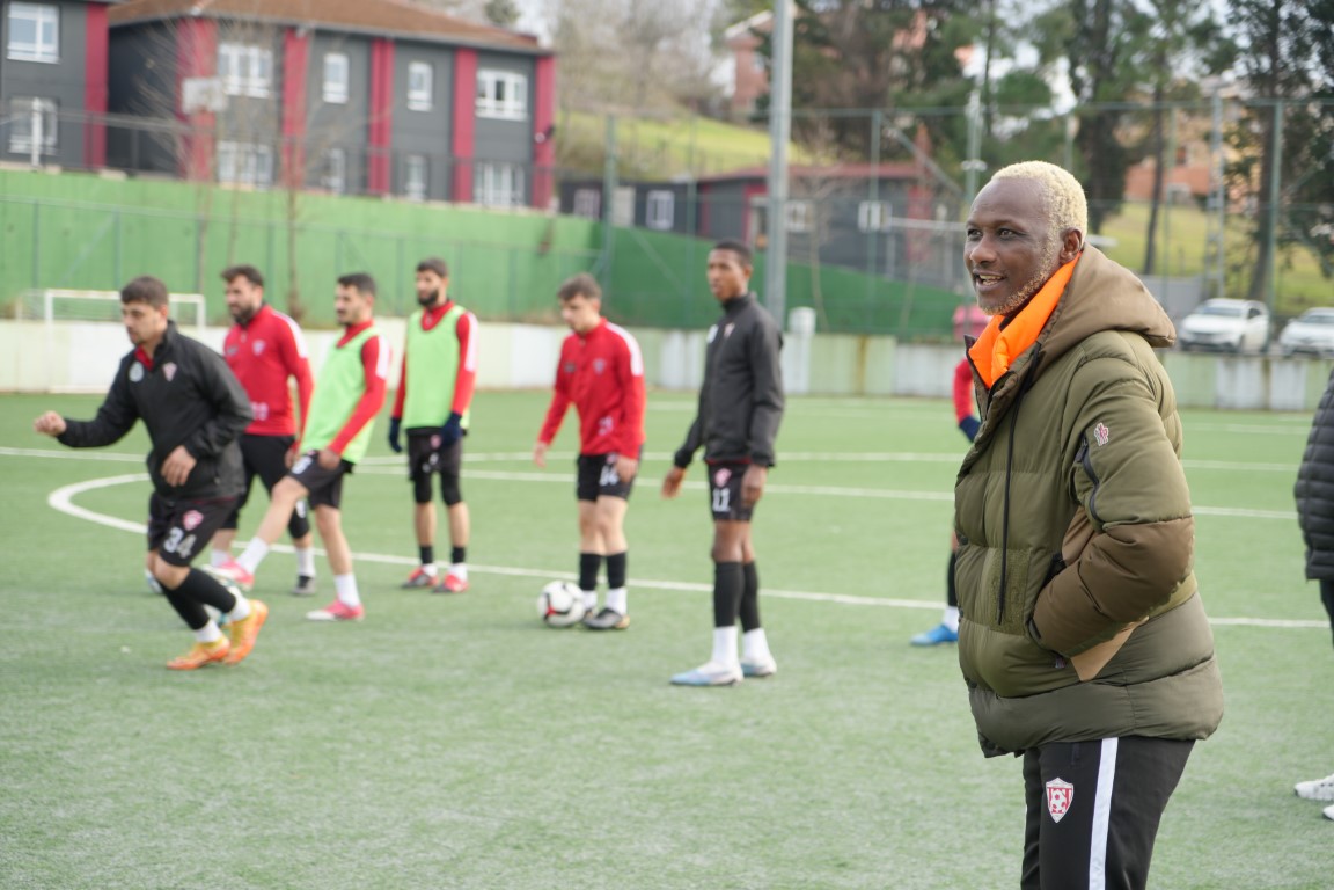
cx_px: 667
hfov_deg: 28.8
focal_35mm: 70
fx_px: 2594
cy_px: 445
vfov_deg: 19.5
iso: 100
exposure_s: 1/200
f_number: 4
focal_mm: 70
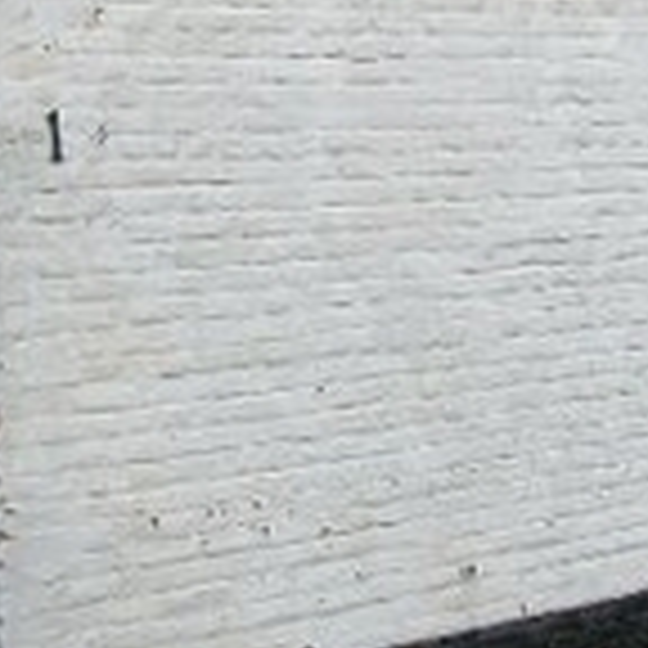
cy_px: -144
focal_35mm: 118
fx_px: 2499
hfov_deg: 14.5
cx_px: 648
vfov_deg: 14.3
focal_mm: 5.7
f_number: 2.9
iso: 80
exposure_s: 1/160
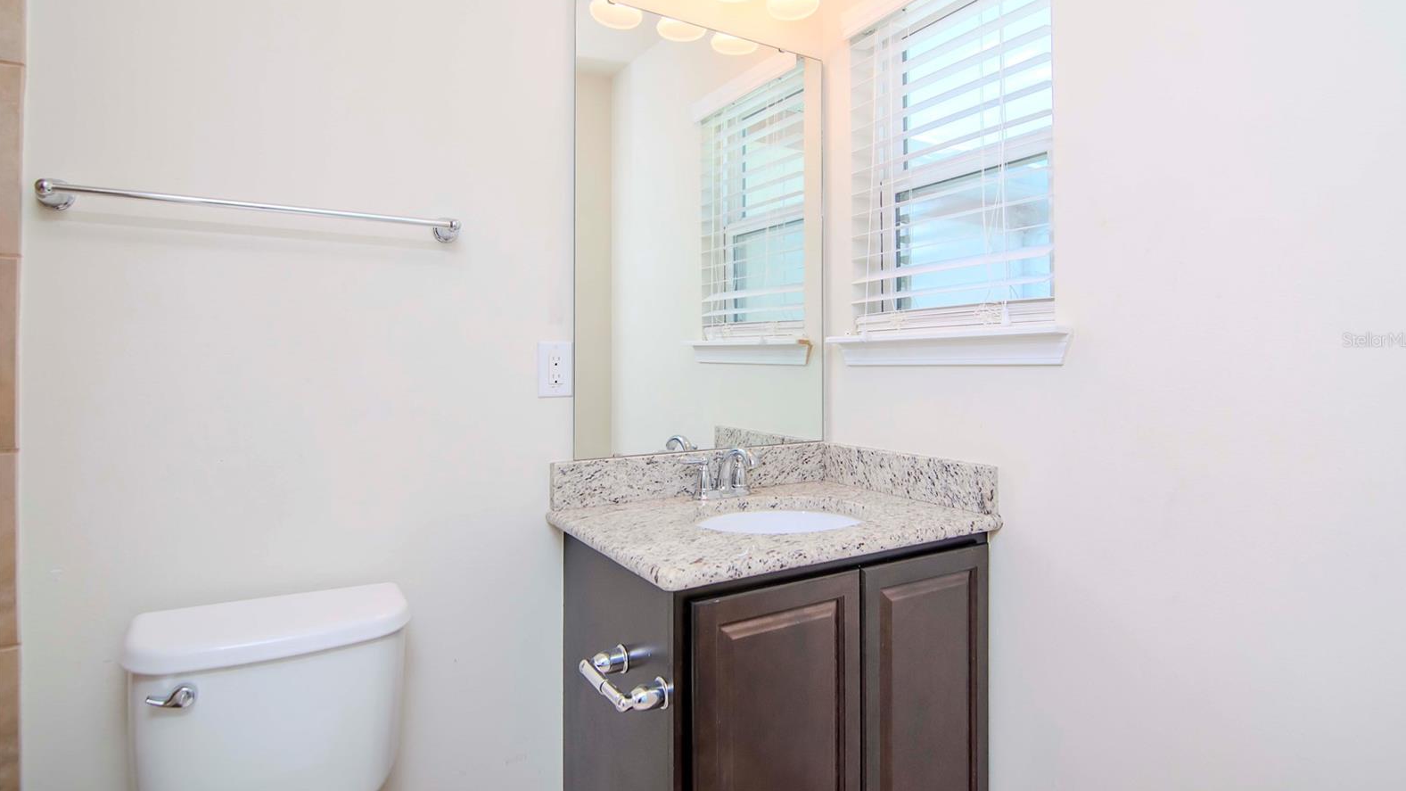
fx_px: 654
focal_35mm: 18
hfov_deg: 94.2
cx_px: 709
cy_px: 340
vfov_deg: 62.1
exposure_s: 1/200
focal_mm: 11
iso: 400
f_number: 5
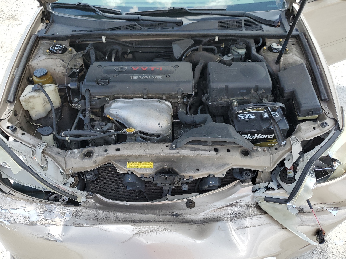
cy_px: 130
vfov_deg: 53.1
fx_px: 260
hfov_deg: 67.3
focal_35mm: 26
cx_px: 173
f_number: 1.5
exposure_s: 1/909
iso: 50
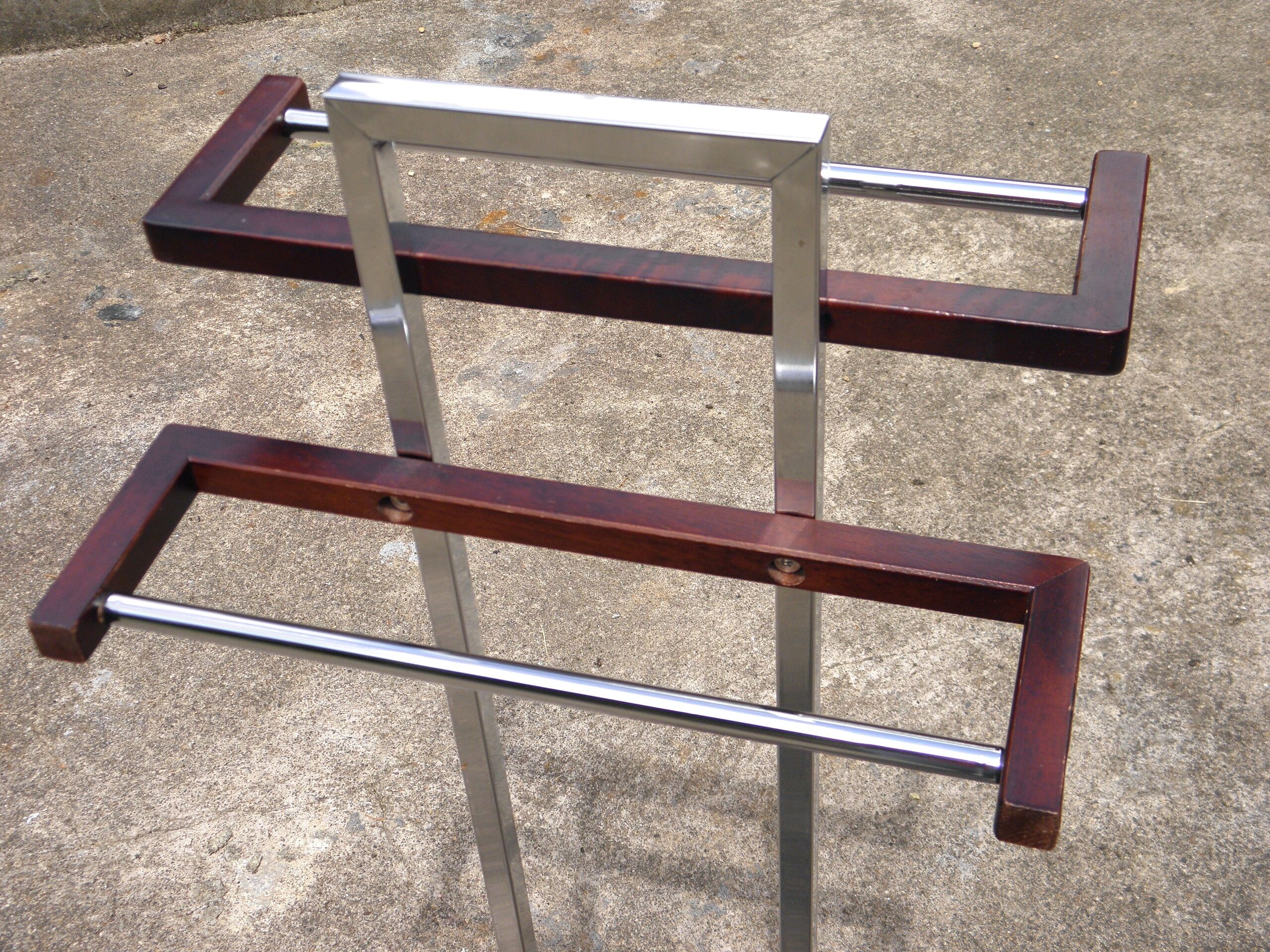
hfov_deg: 42.9
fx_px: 1614
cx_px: 635
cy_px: 476
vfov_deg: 32.9
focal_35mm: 44
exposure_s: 1/320
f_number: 3.9
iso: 100
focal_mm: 7.9
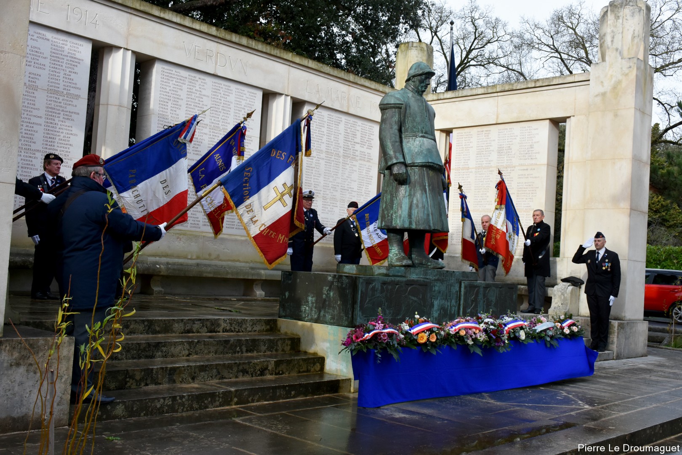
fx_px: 739
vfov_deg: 34.2
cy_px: 228
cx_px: 341
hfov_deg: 49.6
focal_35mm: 39
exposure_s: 1/500
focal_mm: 26
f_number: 8
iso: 560
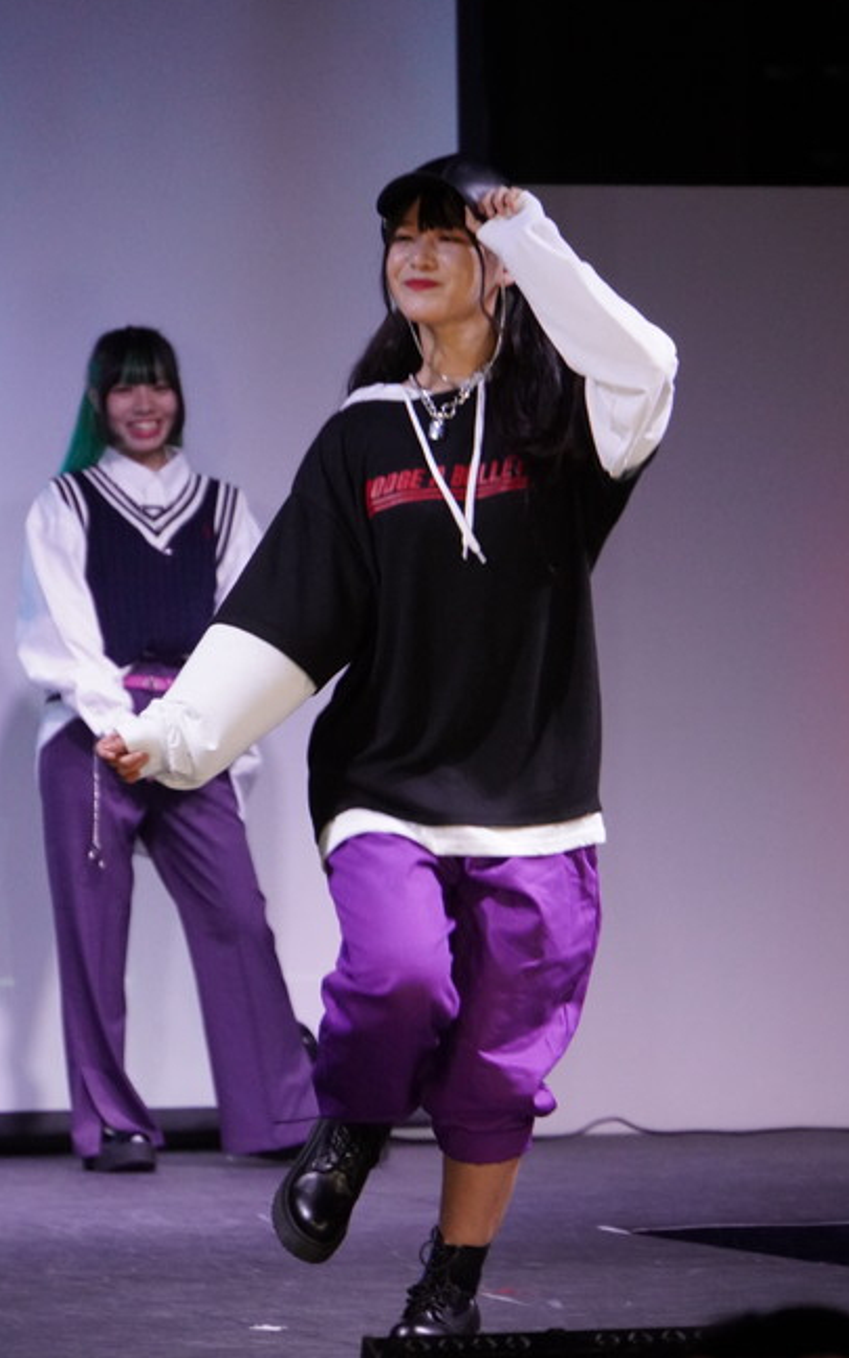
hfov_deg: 5.0
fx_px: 9736
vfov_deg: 8.0
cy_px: 698
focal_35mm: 263
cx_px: 422
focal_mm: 164
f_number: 6.3
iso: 4000
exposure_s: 1/320
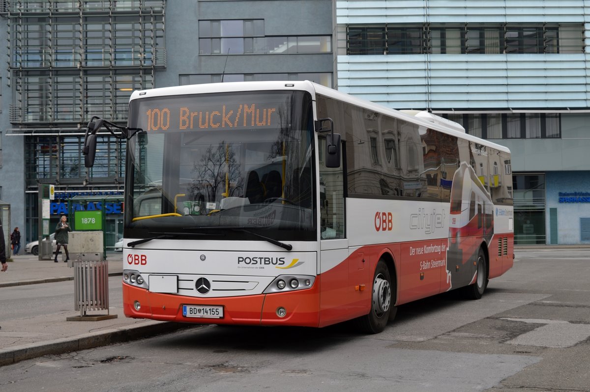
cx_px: 295
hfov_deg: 35.1
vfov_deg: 23.7
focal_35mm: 57
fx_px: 933
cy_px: 196
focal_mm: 38
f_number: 6.3
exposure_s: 1/160
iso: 100
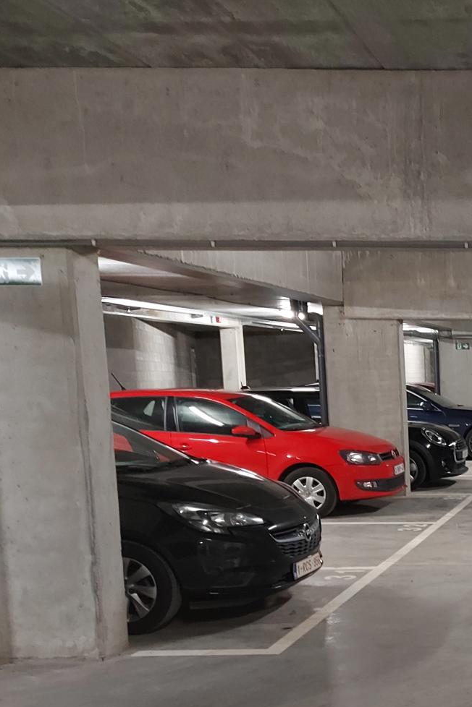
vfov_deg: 39.6
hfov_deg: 24.0
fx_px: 964
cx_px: 623
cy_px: 497
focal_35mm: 49
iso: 500
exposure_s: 1/25
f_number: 1.8
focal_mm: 5.23
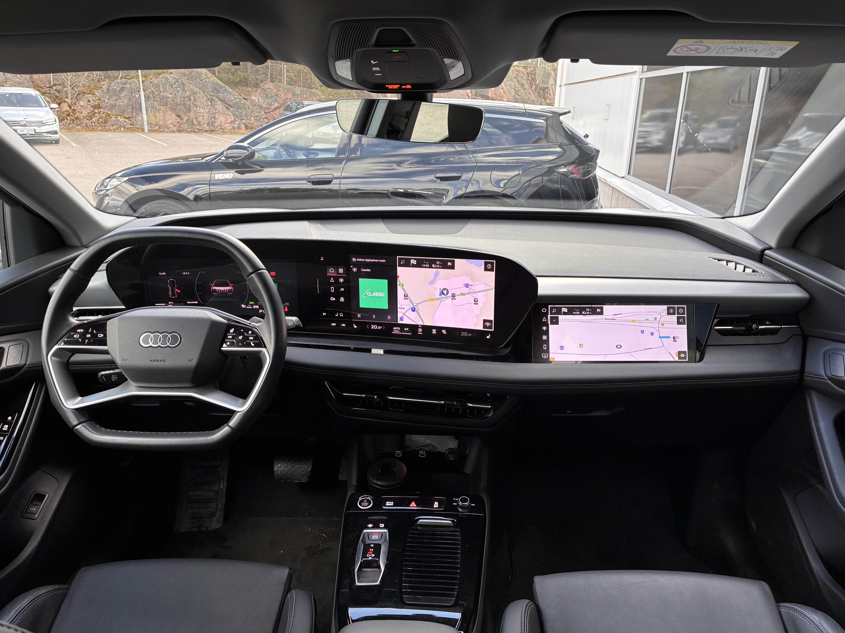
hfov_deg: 67.3
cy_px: 316
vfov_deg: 53.1
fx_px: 635
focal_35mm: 26
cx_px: 422
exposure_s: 1/100
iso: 40
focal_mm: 4.2
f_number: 1.64
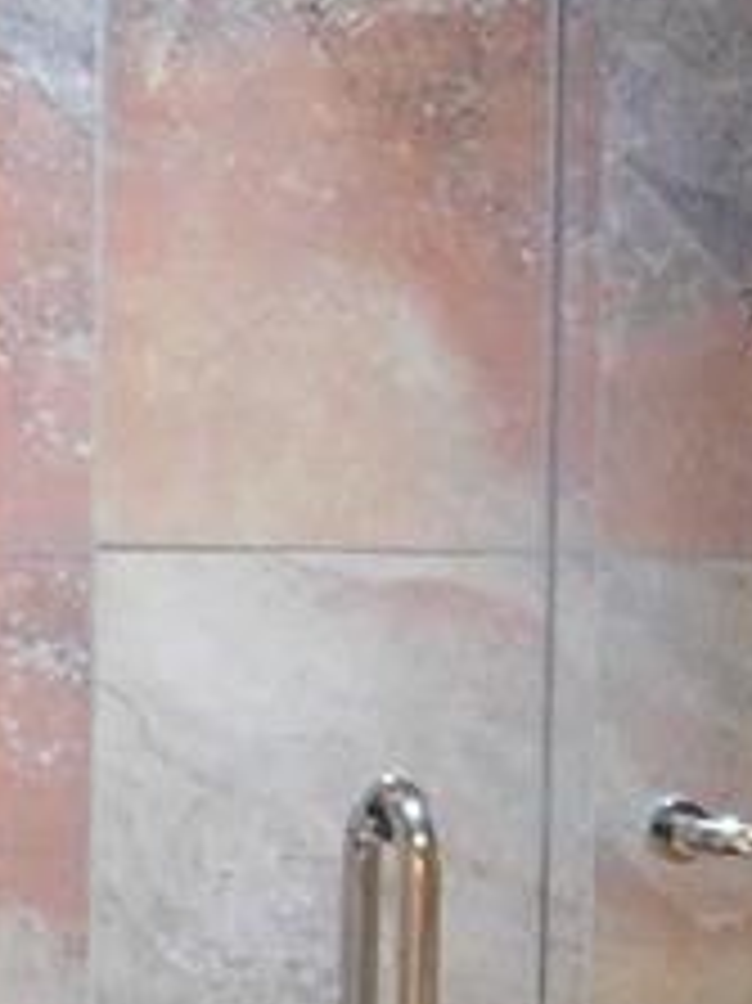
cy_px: 824
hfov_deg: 11.9
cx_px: 603
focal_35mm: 124
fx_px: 3595
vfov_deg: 15.8
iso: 400
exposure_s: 1/8
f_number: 3
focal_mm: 4
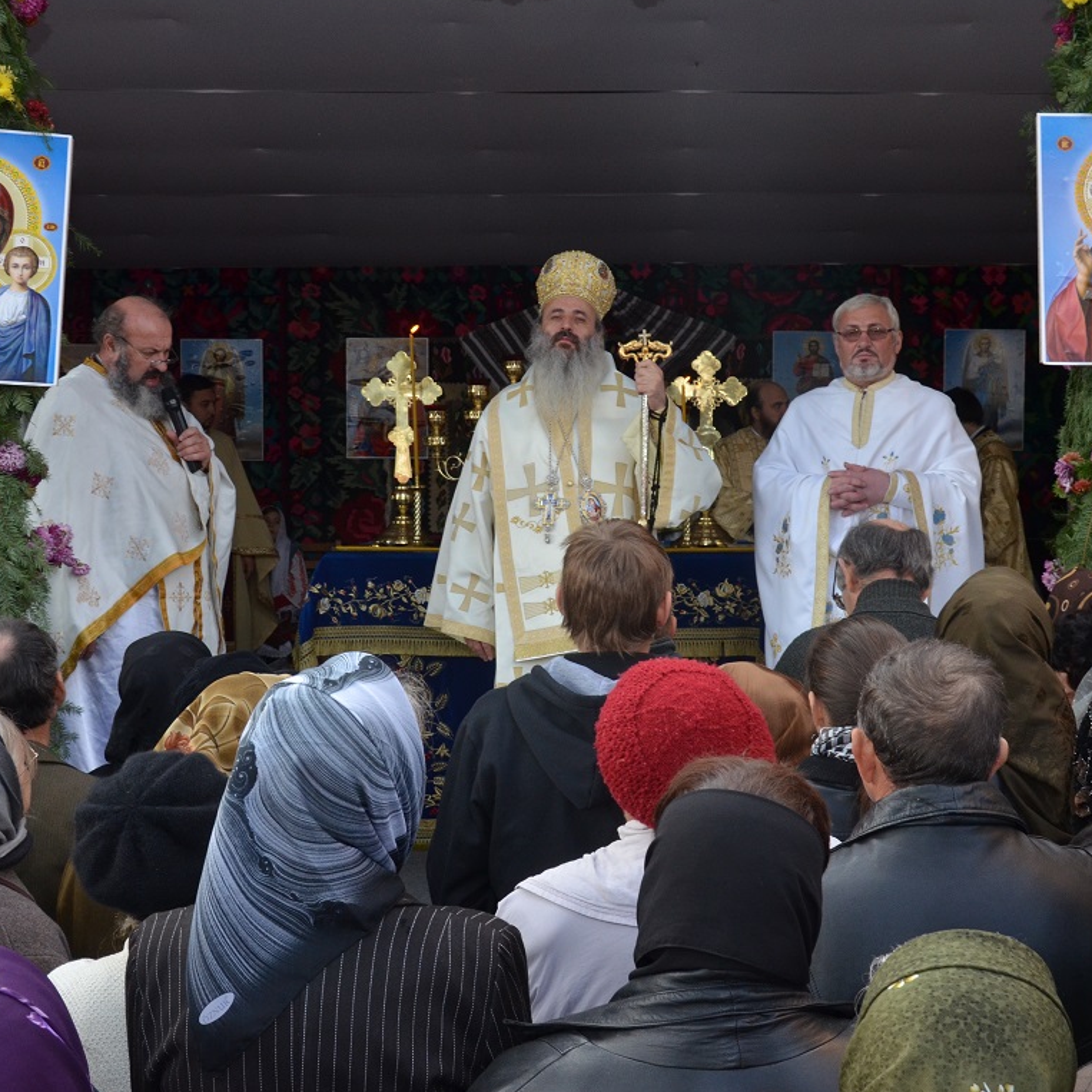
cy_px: 552
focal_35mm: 48
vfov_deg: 35.4
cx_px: 614
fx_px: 1713
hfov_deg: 35.3
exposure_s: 1/200
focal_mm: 24
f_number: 8
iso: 640
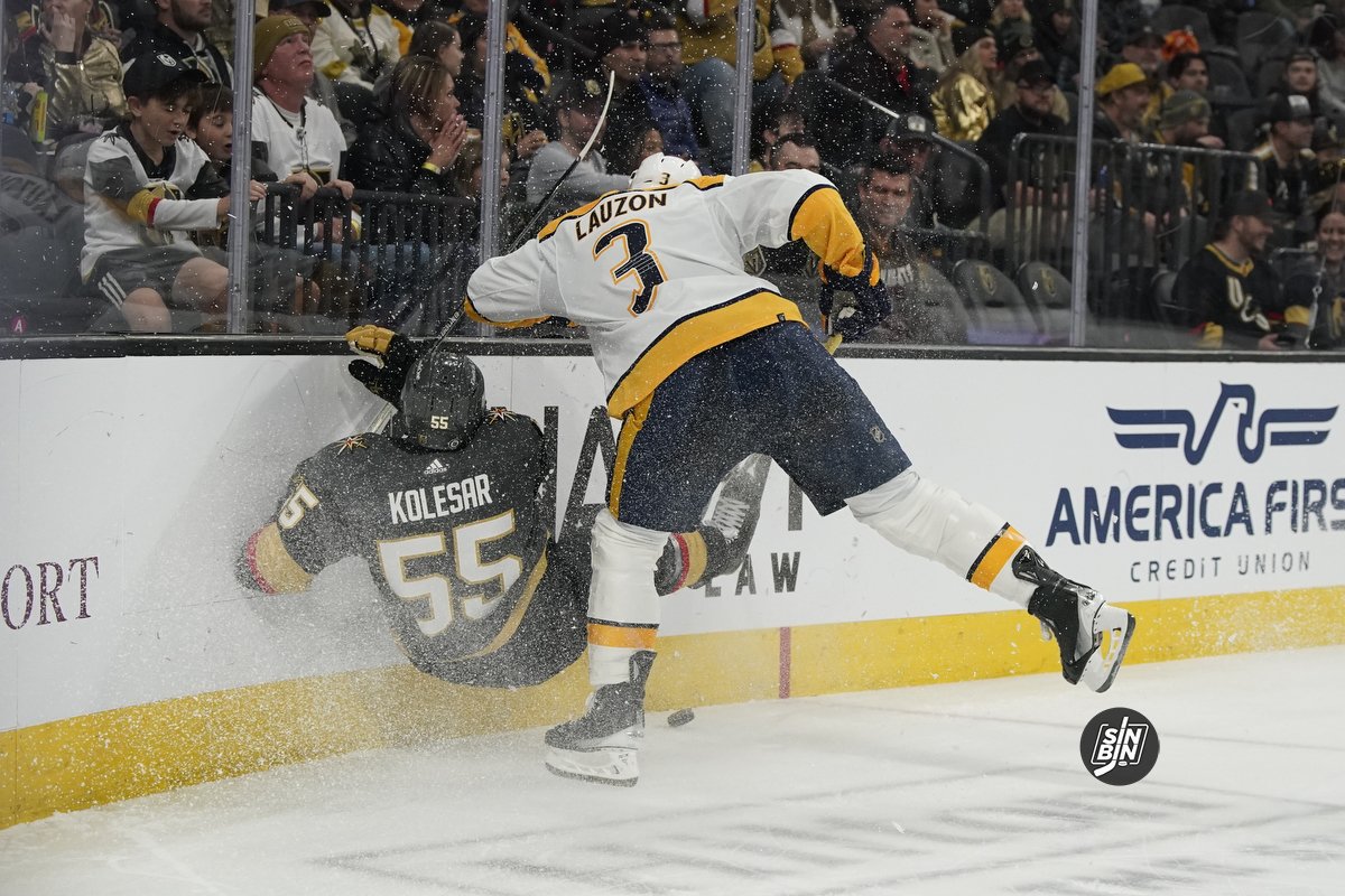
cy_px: 448
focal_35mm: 70
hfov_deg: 28.8
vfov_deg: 19.5
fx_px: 2615
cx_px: 672
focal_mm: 70
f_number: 4
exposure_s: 1/2000
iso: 4000
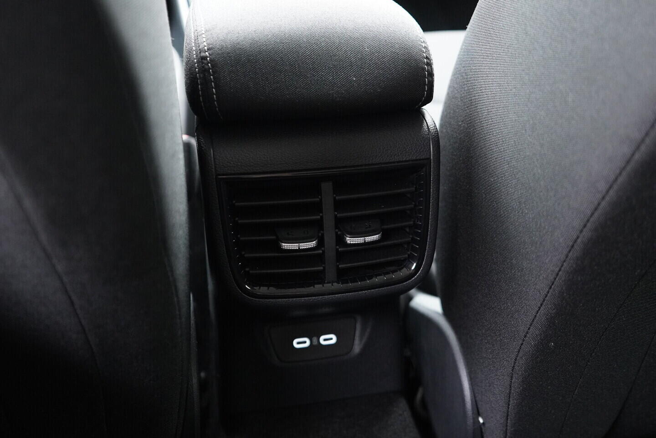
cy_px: 219
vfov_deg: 36.9
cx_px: 328
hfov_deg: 53.1
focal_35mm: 36
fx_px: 656
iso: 3200
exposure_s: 1/40
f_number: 2.8
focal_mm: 24
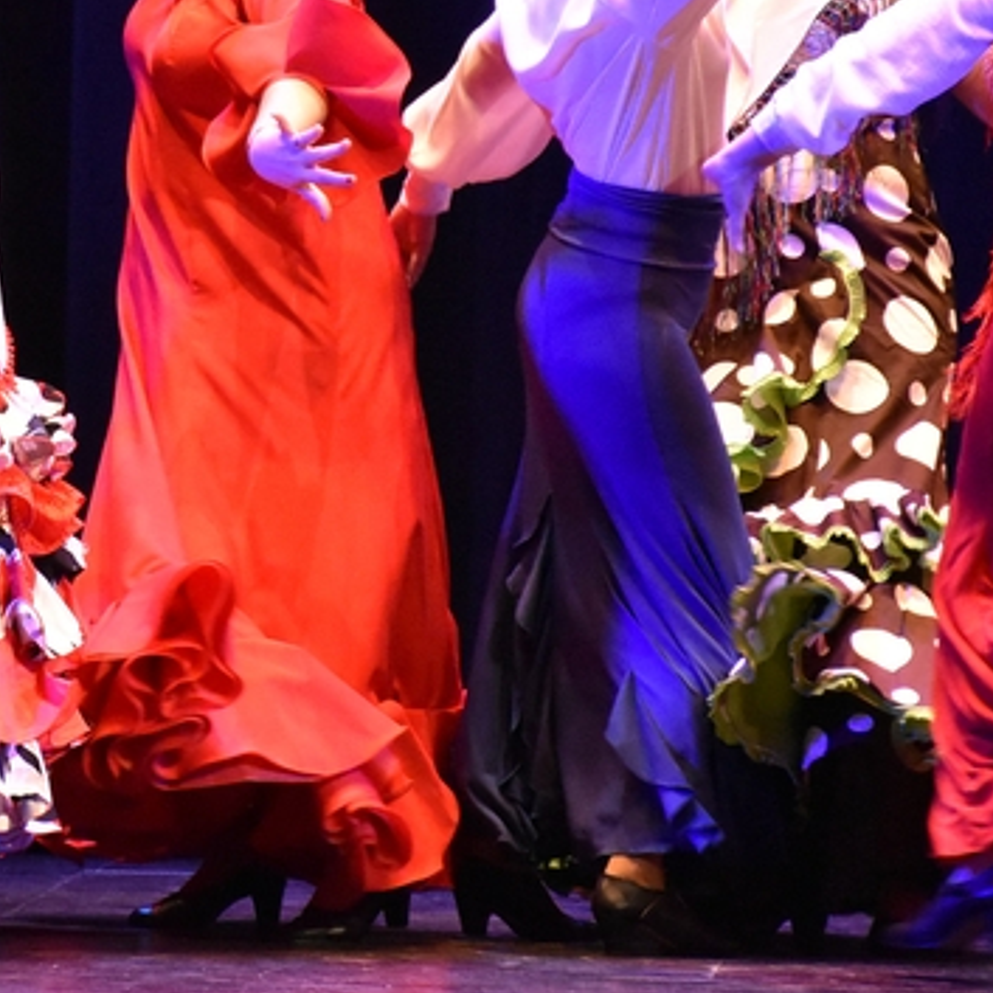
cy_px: 174
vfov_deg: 4.6
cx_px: -17
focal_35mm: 377
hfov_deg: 4.6
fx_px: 12235
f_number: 5.6
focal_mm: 116
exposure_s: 1/125
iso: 5600
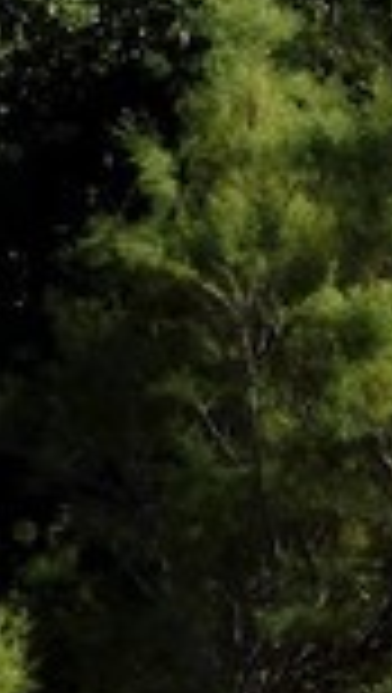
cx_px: -2064
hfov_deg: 1.6
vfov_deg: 2.8
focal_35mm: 762
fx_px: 14035
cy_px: -954
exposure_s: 1/320
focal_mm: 70
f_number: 11
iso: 200
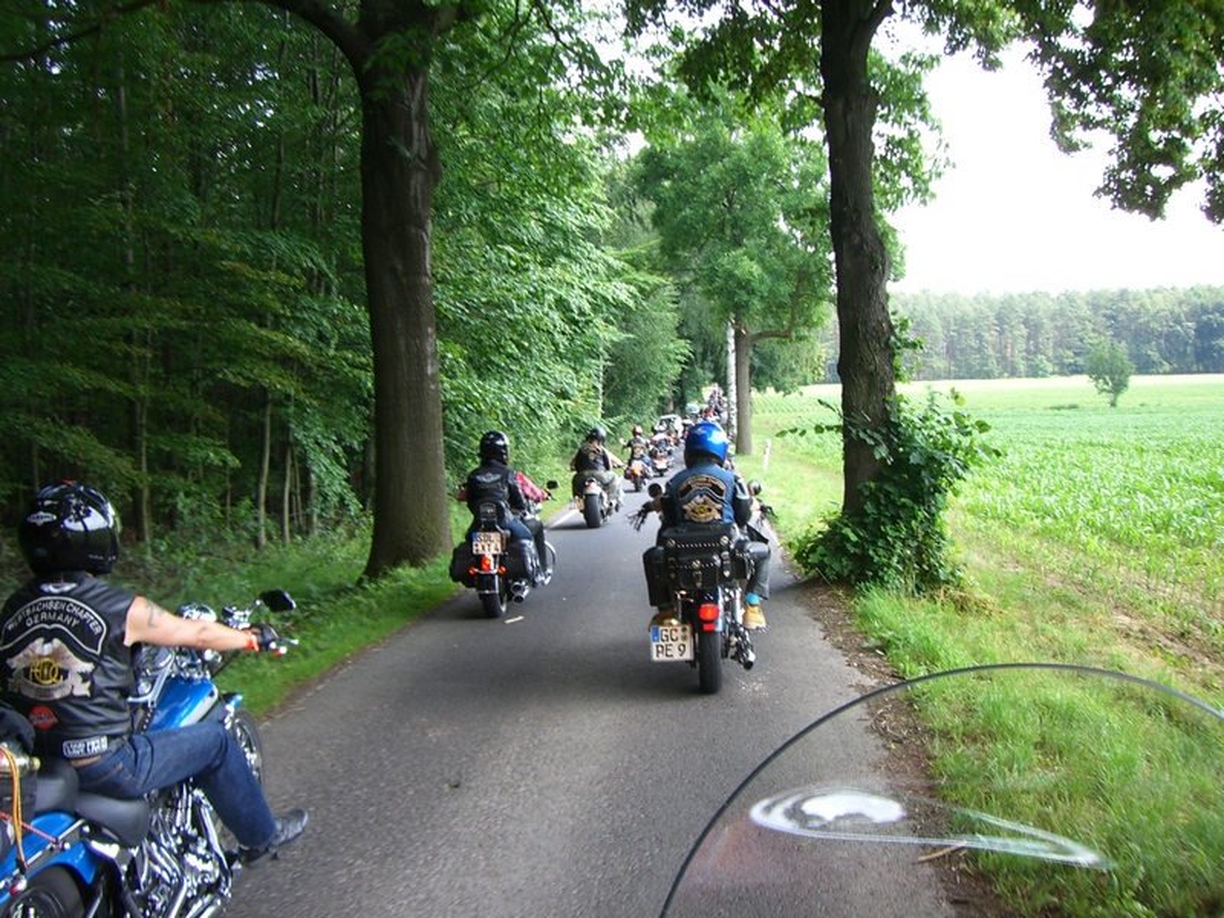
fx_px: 1344
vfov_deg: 37.7
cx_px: 612
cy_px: 459
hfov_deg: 49.0
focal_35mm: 38
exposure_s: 1/125
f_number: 2.7
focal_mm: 6.2
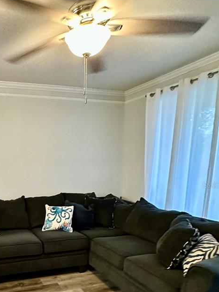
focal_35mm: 27
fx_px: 228
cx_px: 25
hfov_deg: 46.7
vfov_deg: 64.2
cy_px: 185
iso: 640
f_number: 2.2
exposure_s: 1/60
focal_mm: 2.22
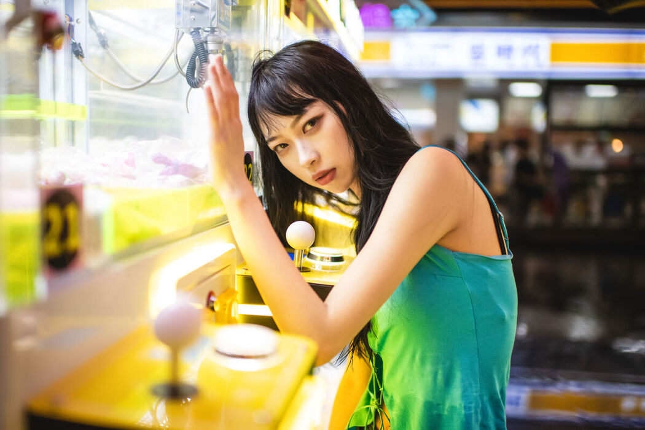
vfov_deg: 37.9
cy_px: 215
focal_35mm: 35
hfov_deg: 54.4
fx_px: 627
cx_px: 322
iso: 1600
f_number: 1.4
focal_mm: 35
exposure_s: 1/4000
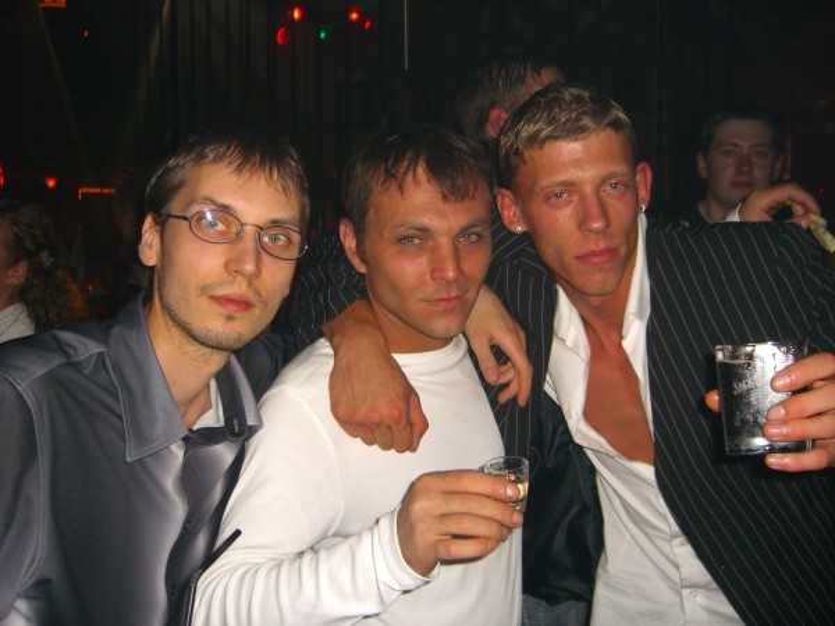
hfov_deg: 49.0
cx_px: 418
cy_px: 313
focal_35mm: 38
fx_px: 917
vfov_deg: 37.7
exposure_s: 1/60
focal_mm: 7.9
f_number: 2.8
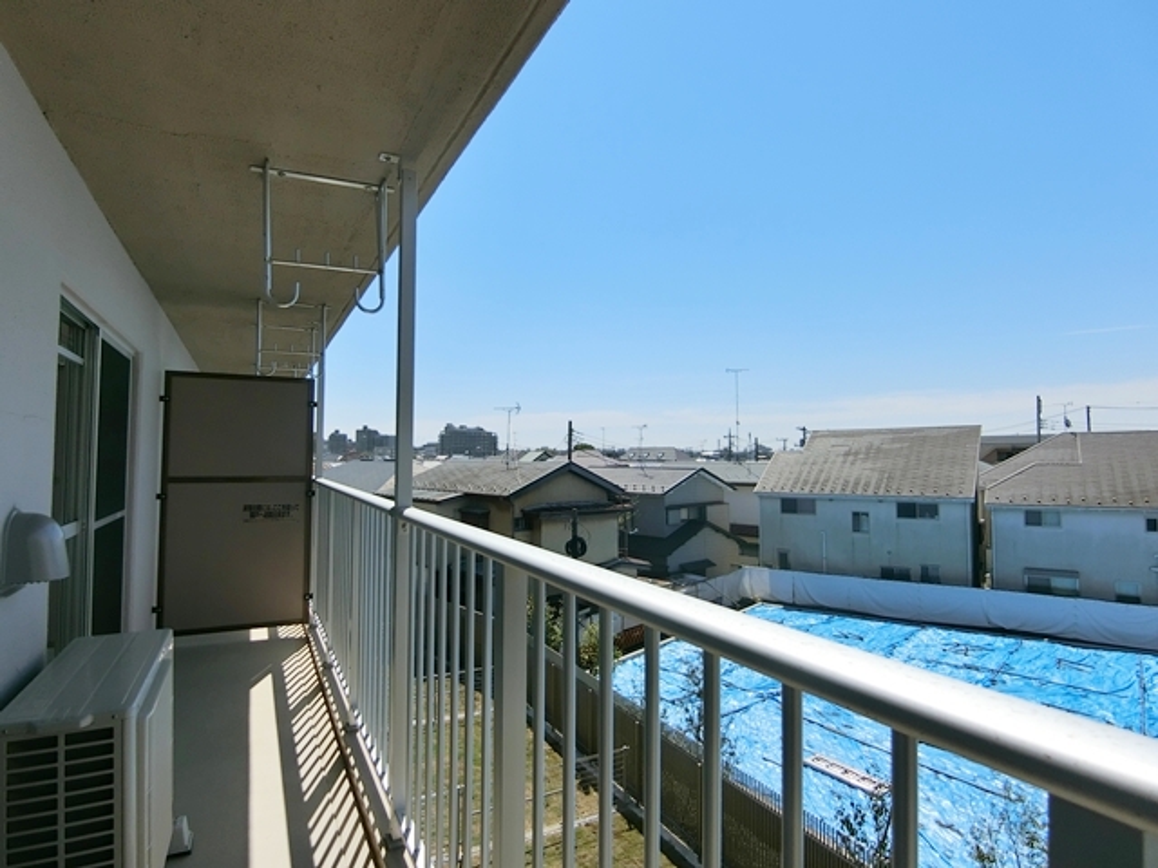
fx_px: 636
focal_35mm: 19
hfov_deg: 84.7
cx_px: 579
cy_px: 434
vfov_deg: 68.7
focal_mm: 4.06
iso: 80
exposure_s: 1/640
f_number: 6.9
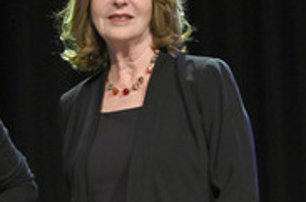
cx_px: 23
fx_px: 2408
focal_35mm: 284
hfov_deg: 7.3
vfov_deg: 4.8
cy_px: 130
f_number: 4
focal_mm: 115
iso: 1600
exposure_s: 1/320
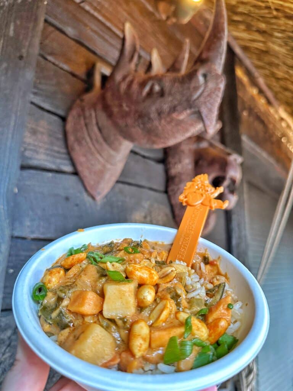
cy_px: 196
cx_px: 146
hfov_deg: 56.8
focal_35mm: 24
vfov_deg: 71.6
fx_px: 271
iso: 125
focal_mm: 6.86
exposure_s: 1/60
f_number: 1.78
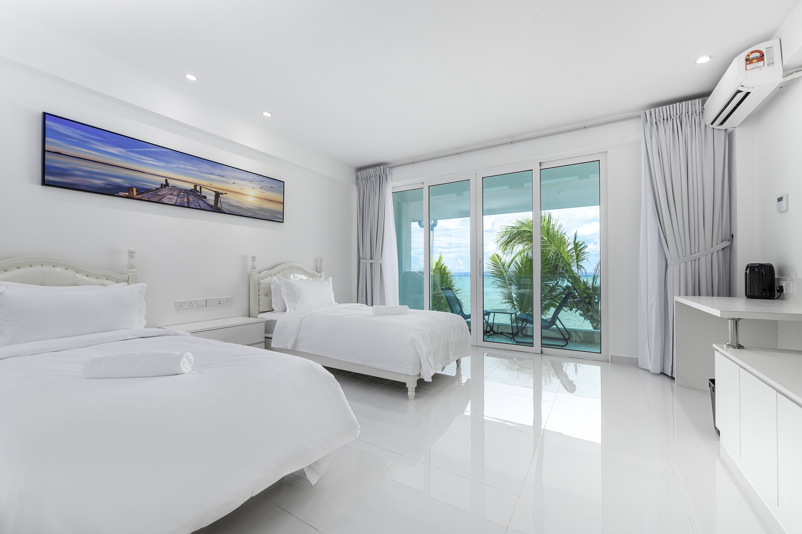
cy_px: 267
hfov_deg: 104.3
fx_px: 312
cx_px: 401
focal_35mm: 14
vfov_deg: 81.1
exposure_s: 1/160
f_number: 8
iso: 100
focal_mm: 14
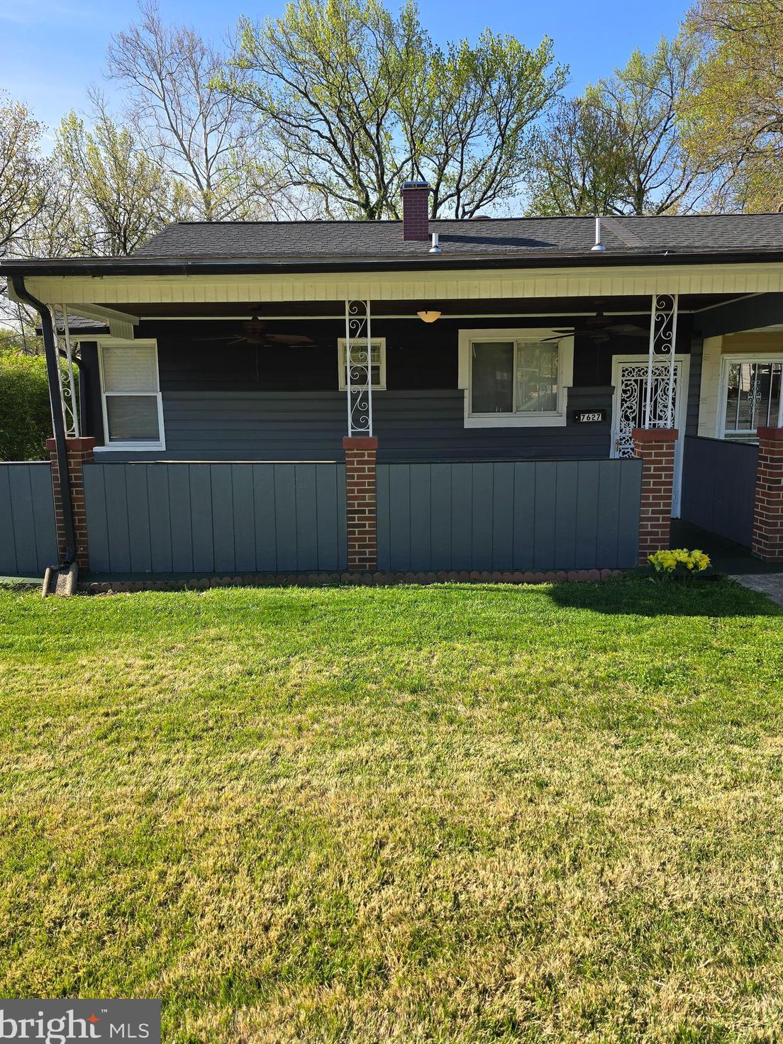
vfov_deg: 71.6
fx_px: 724
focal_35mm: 24
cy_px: 512
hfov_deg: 56.8
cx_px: 392
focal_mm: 6.3
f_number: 1.7
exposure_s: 1/355
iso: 12
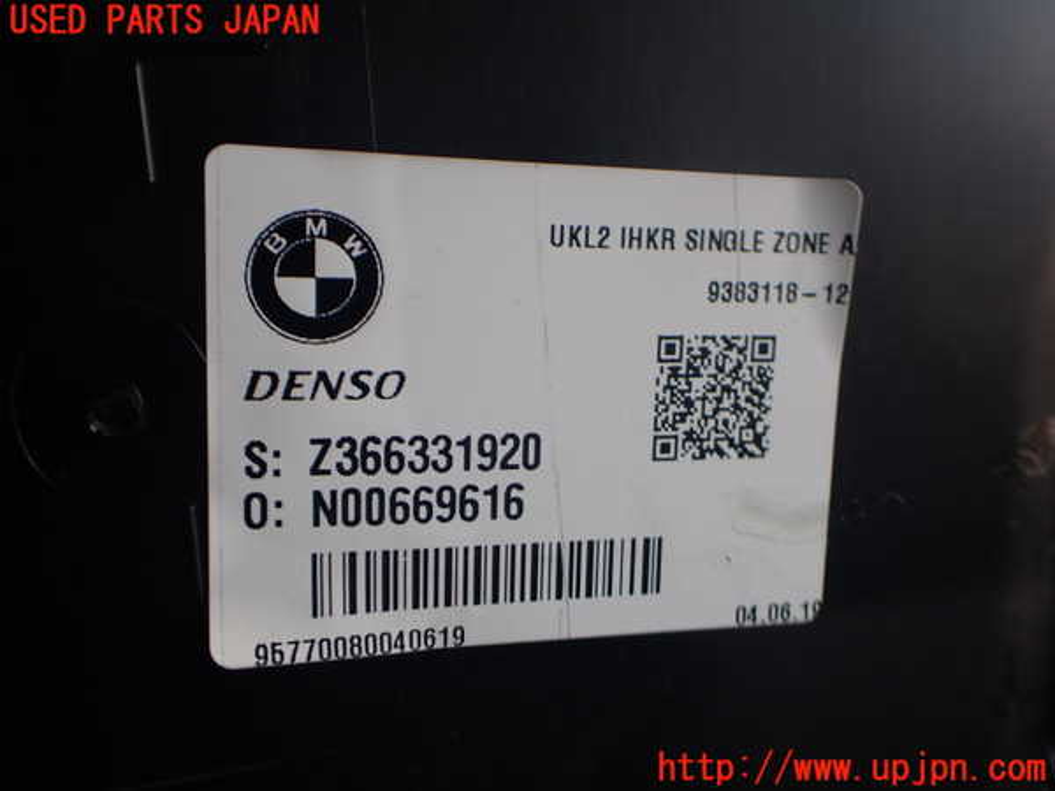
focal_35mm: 30
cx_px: 528
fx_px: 914
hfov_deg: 60.0
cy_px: 396
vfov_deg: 46.8
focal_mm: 5.4
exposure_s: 1/125
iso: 100
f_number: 2.3
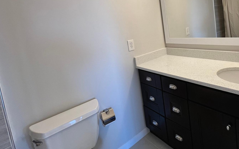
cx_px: 157
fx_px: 137
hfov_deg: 79.9
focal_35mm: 21
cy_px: 38
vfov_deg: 54.7
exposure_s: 1/120
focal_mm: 1.57
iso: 125
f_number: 1.8
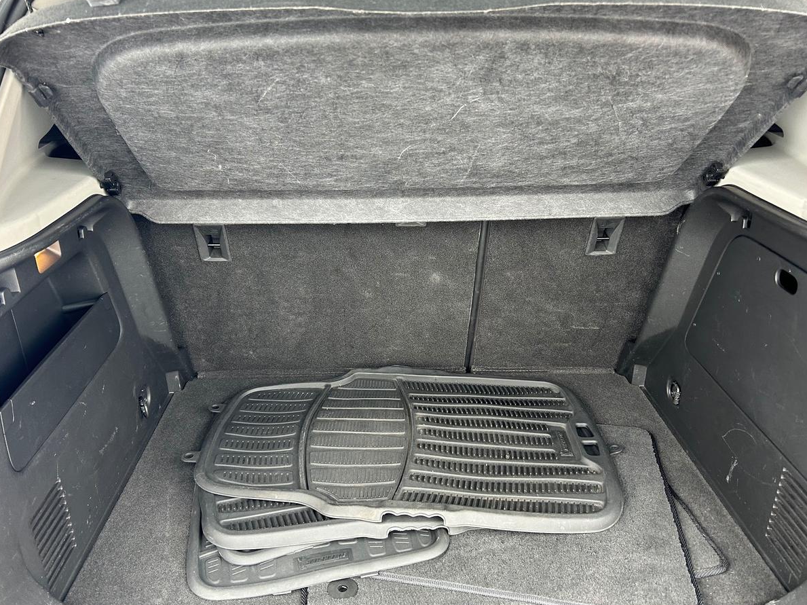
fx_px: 653
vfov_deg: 49.7
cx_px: 375
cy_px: 288
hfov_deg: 63.4
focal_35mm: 28
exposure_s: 1/81
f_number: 1.5
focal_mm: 5.7
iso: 125
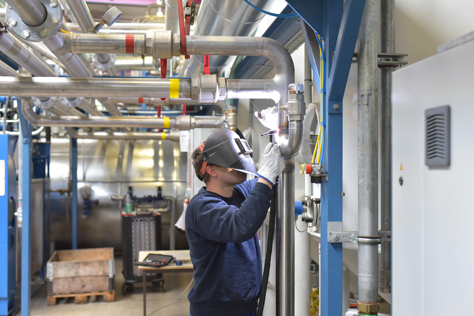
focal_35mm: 50
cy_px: 158
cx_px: 237
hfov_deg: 39.6
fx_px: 658
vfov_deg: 27.0
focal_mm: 50
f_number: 3.5
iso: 2000
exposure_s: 1/250
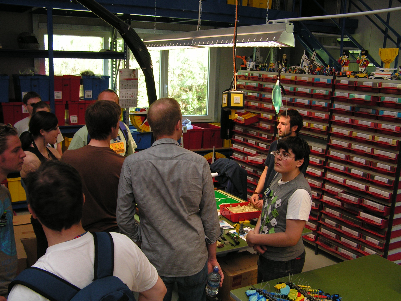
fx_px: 440
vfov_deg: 37.7
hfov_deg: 49.0
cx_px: 200
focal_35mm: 38
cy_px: 150
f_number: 2.8
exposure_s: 1/40
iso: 80
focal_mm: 6.3
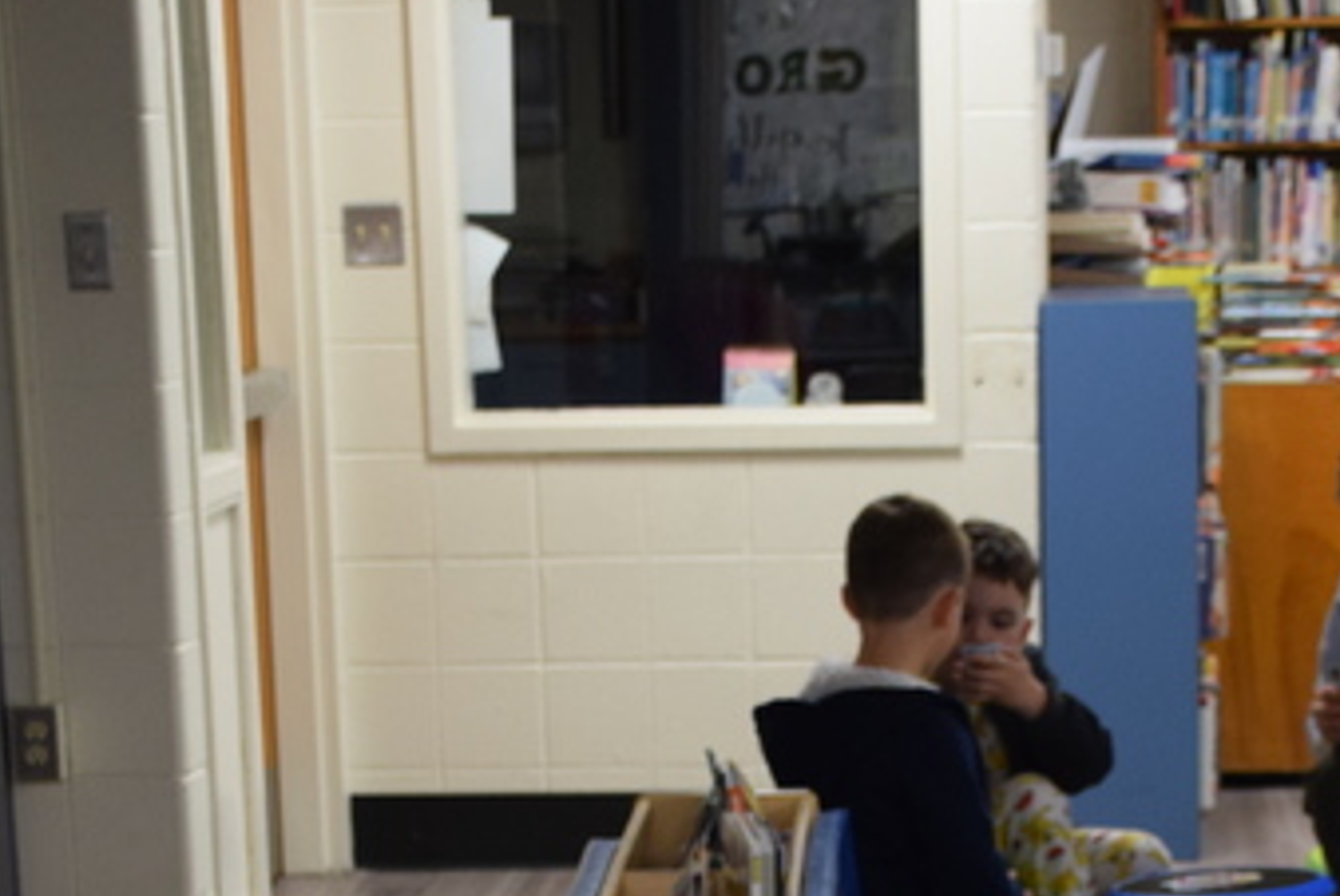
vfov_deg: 11.2
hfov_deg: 17.3
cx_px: 920
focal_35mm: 118
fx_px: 4396
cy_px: 1330
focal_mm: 26
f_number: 4
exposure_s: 1/60
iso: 800
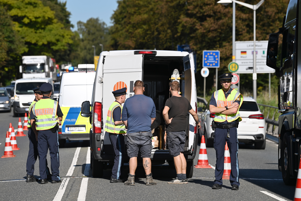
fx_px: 1338
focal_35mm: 160
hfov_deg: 12.8
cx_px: 150
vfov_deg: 8.6
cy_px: 100
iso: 100
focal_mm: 160
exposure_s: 1/1600
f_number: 4.5
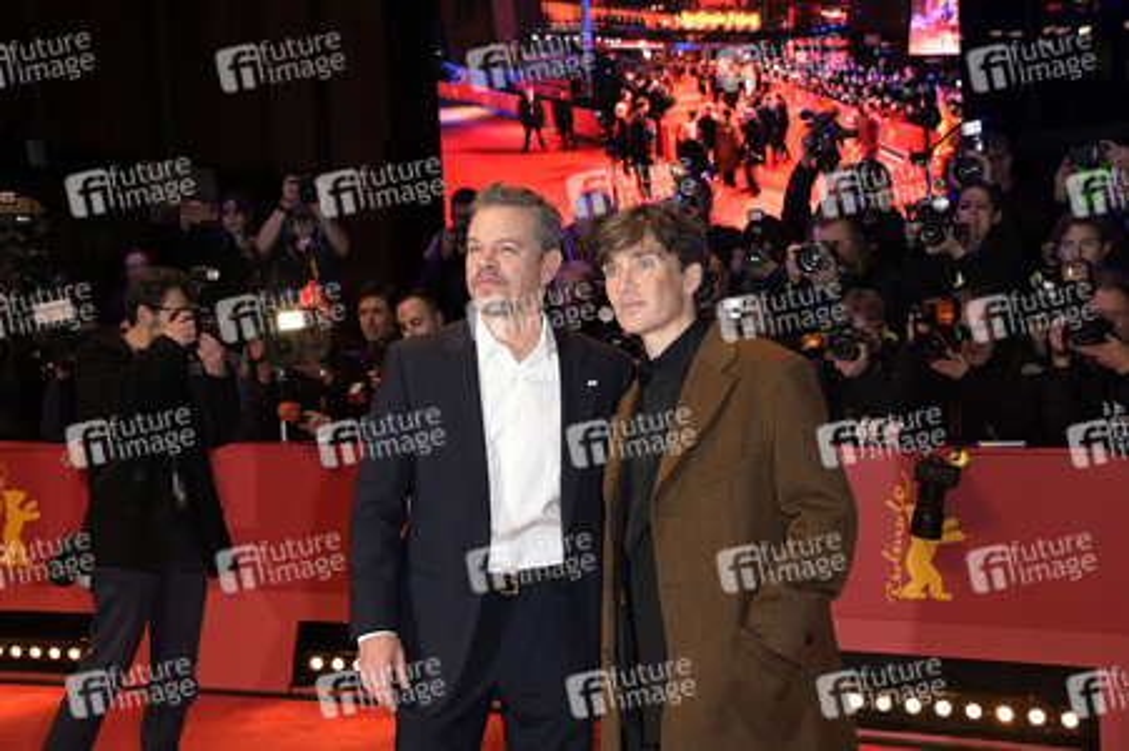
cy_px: 376
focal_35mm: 50
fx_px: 1567
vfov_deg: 27.0
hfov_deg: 39.6
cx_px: 564
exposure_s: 1/160
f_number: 5
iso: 800
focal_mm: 50
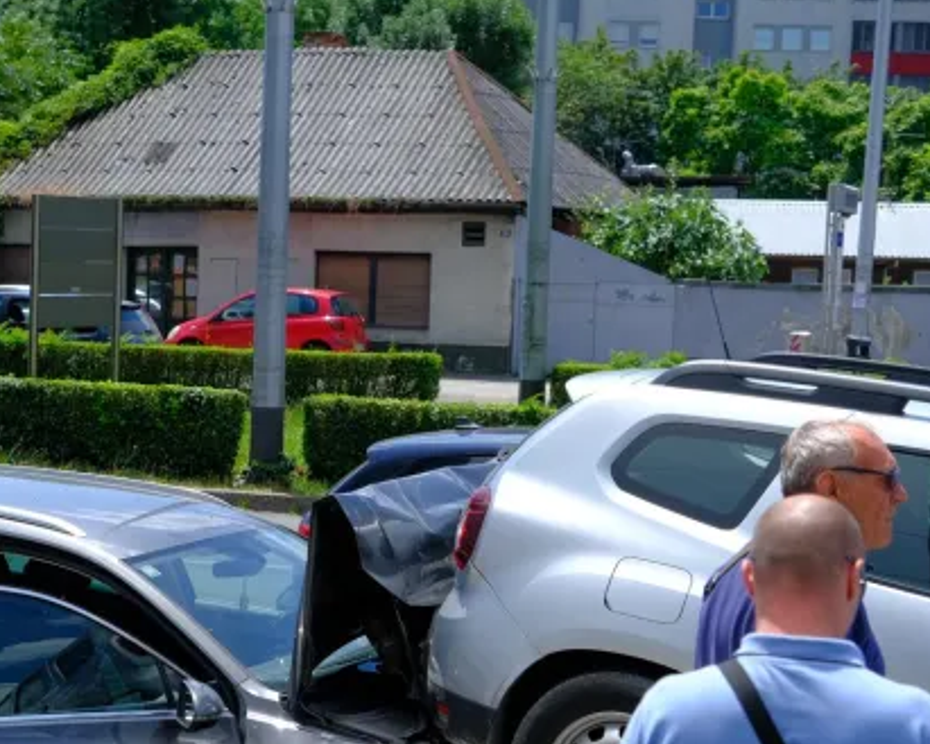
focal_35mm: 92
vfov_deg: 16.6
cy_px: 551
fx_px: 2533
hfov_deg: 20.6
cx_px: 186
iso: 200
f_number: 4
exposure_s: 1/1250
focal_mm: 35.3
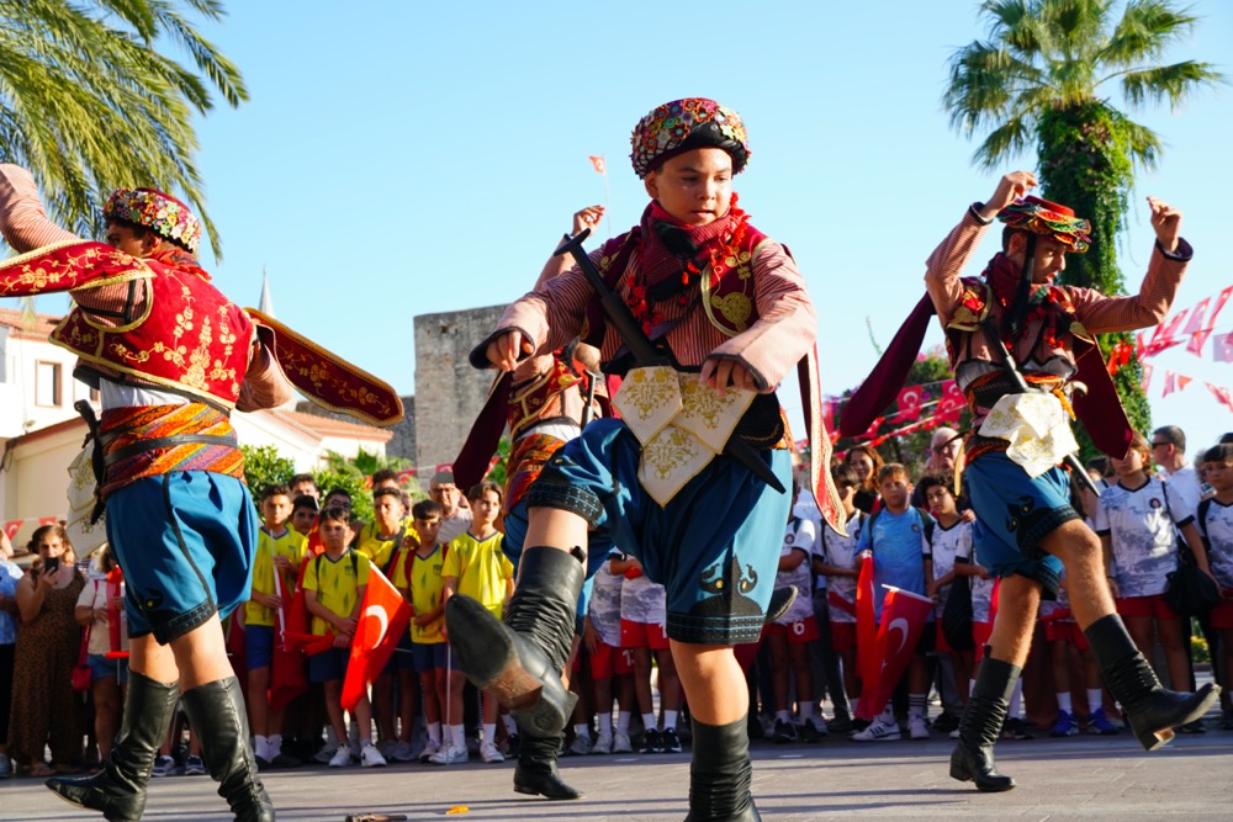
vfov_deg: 29.9
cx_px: 616
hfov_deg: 43.6
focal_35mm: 45
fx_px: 1541
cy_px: 411
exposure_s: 1/640
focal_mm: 30
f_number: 4.5
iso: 320
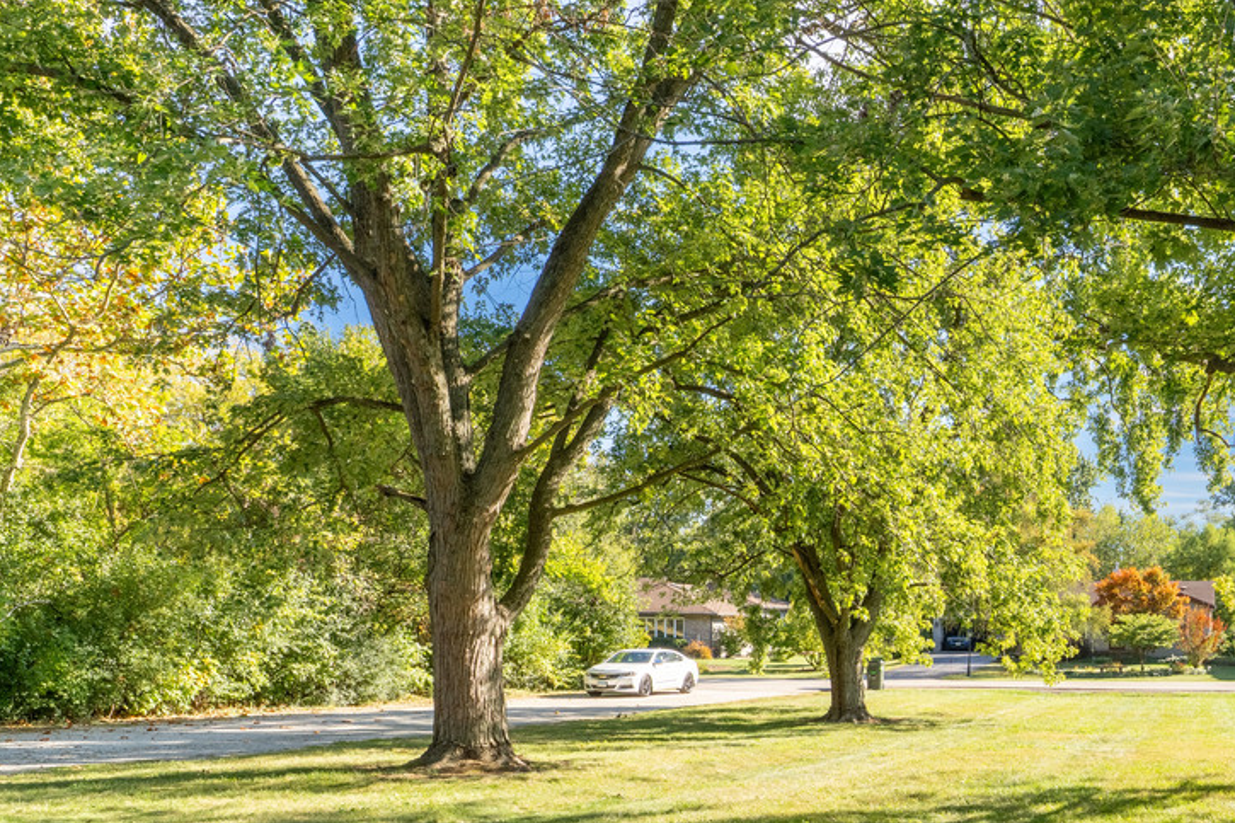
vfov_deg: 33.8
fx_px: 1303
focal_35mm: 38
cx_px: 1034
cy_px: 683
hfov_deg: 47.2
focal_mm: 17
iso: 125
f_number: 8
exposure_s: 1/1600
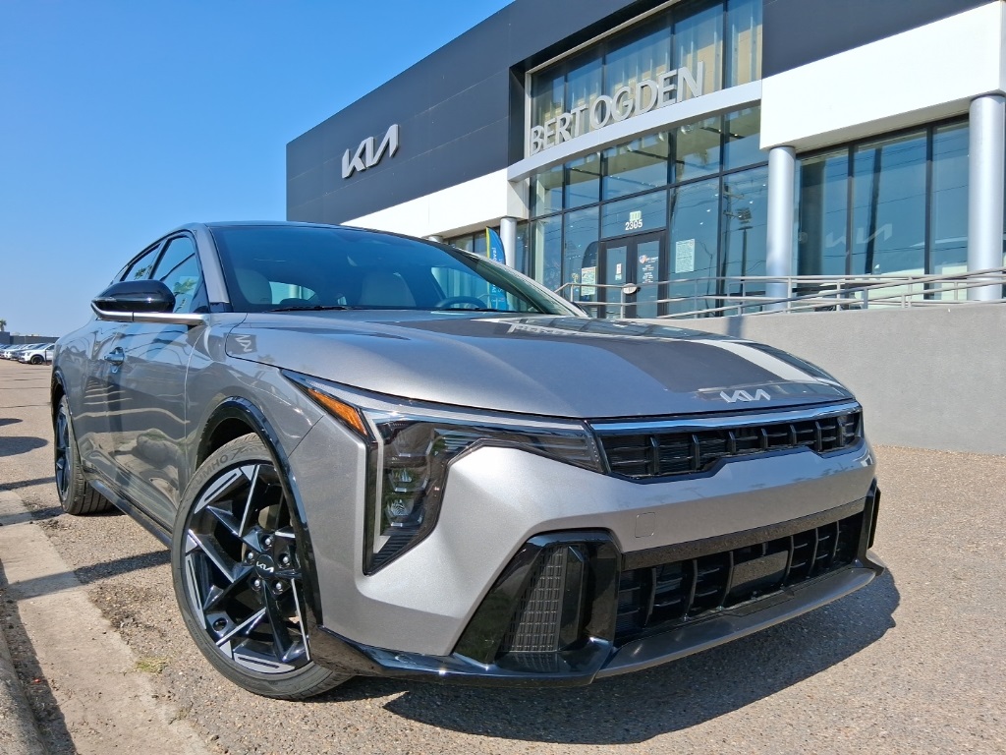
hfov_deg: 67.3
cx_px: 503
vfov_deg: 53.1
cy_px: 378
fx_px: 756
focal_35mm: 26
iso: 25
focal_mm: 3.98
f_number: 1.8
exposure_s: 1/853
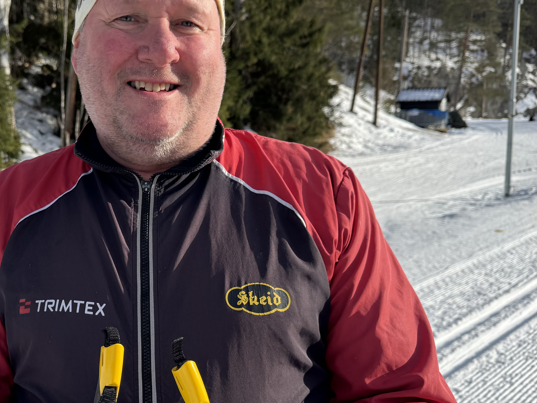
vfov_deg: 35.1
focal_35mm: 41
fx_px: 636
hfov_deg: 43.9
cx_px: 120
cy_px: 208
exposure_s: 1/3413
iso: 80
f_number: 1.78
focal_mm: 6.76
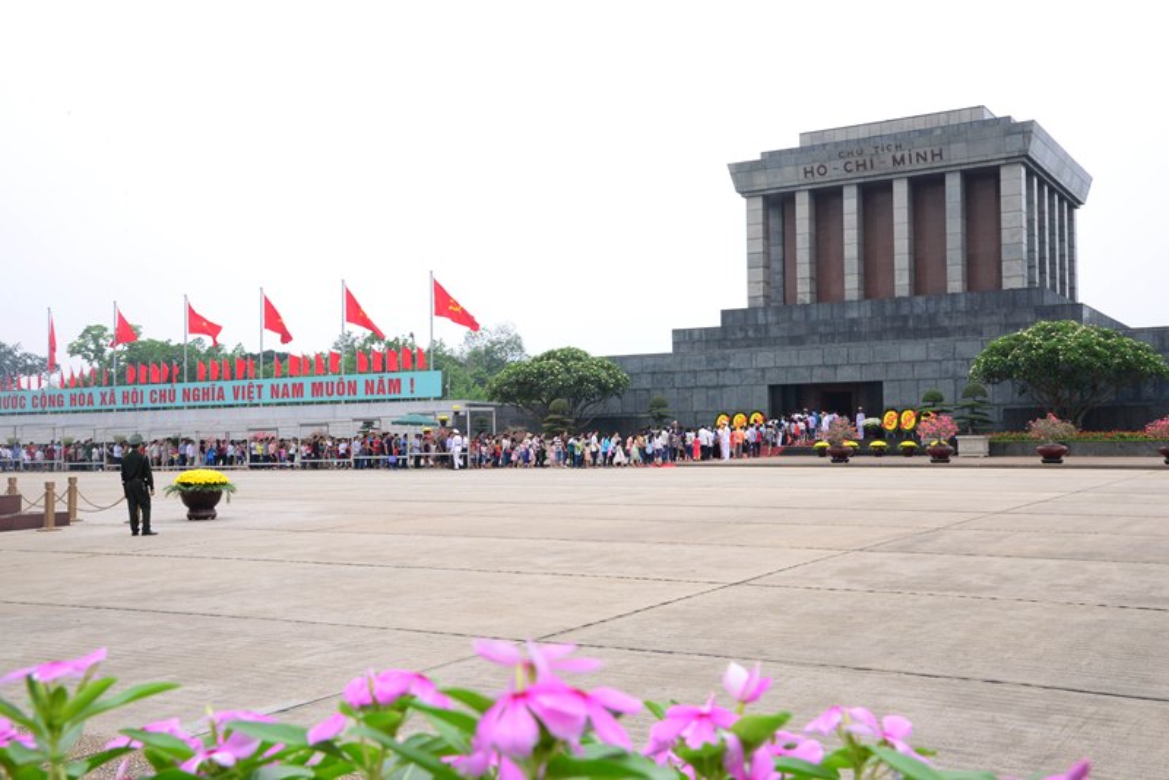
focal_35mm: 38
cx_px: 584
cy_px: 390
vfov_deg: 35.1
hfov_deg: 50.7
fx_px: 1234
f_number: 16
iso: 800
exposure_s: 1/125
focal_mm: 38
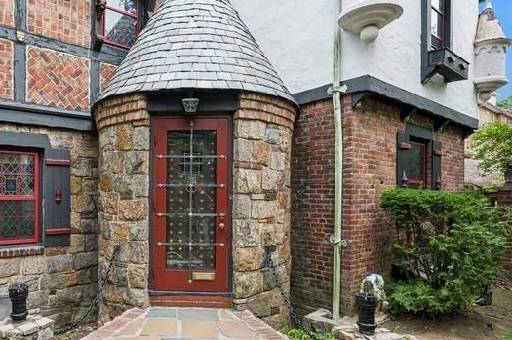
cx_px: 177
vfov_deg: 52.6
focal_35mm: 24
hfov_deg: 71.9
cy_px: 208
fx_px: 341
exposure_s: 1/60
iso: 200
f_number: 11
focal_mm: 14
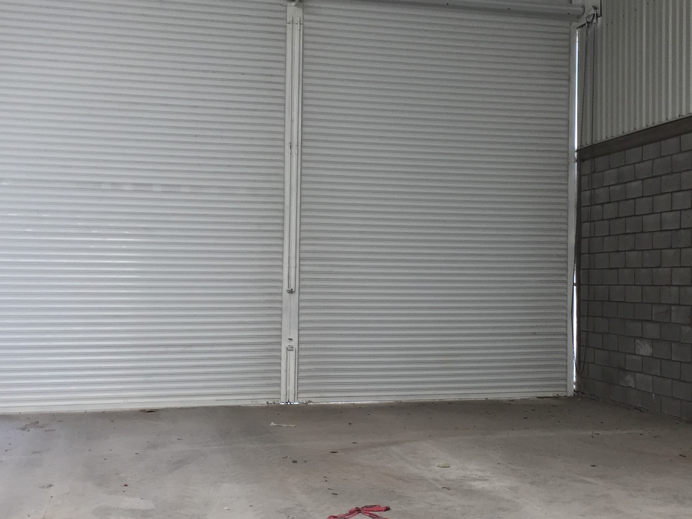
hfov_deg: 61.7
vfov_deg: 48.2
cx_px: 346
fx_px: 580
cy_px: 260
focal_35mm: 29
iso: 50
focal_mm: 4.15
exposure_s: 1/120
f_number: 2.2
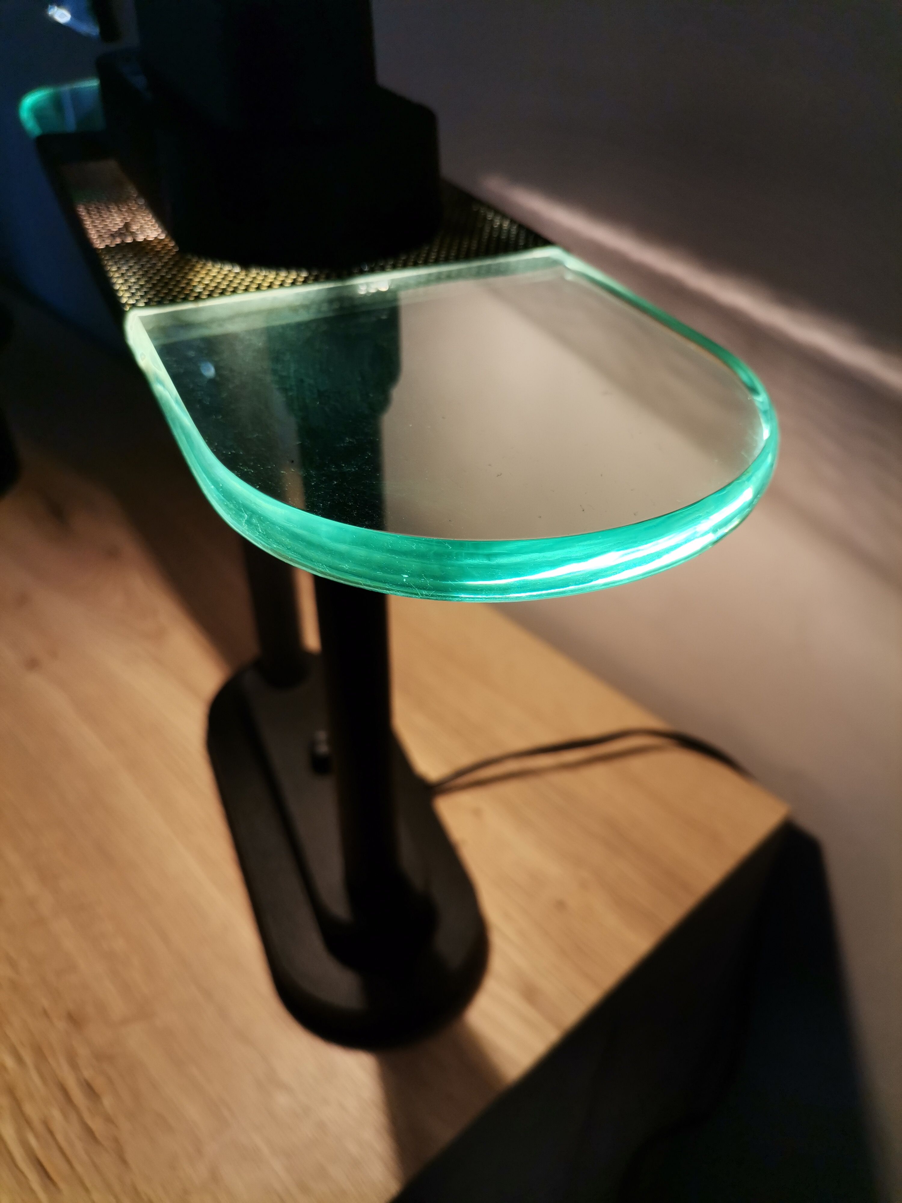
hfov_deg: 53.1
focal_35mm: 26
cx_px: 451
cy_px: 602
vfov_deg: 67.3
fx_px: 903
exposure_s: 1/160
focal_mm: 4.75
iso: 50
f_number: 2.4
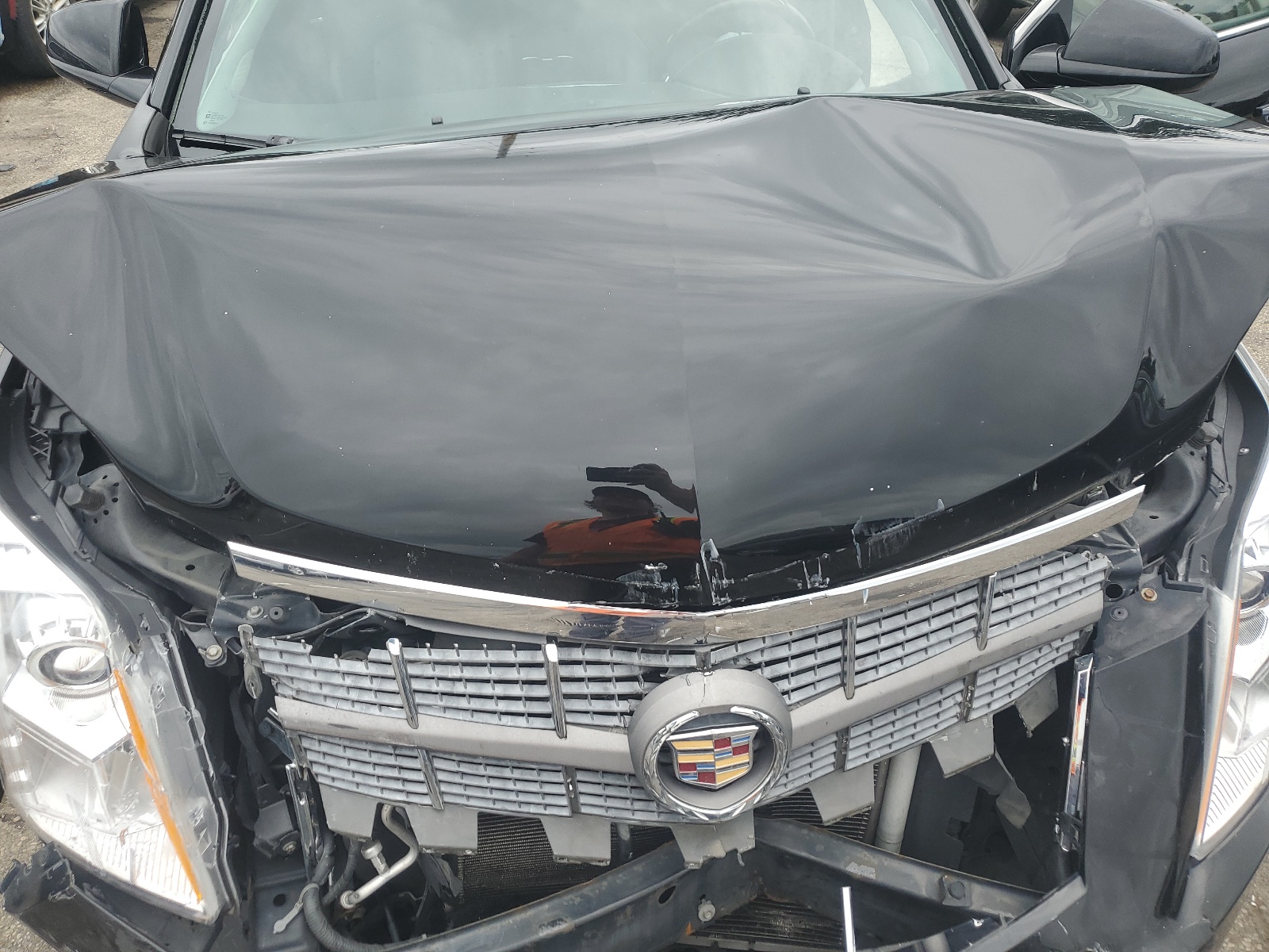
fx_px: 953
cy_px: 476
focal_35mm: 26
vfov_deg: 53.1
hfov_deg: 67.3
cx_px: 634
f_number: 1.5
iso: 50
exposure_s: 1/1000
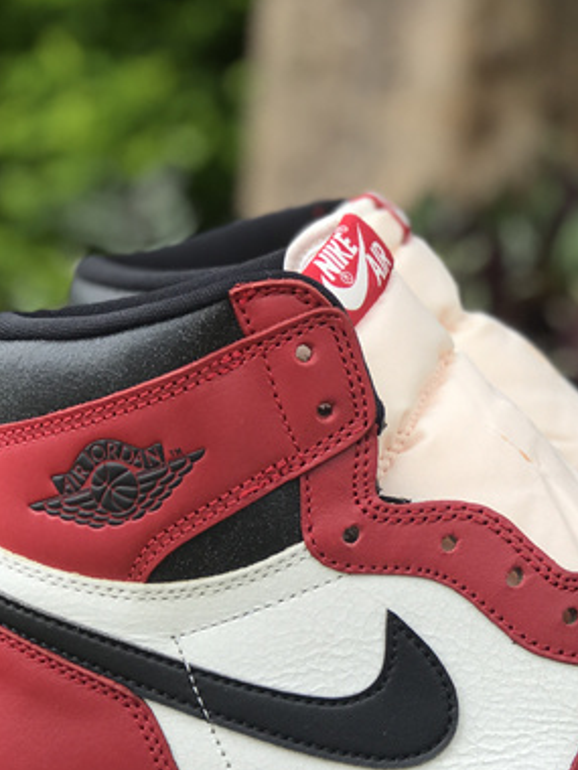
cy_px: 536
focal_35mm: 111
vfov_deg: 17.7
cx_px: 505
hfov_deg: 13.2
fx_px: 2471
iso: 20
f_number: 2.8
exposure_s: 1/162
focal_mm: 6.6
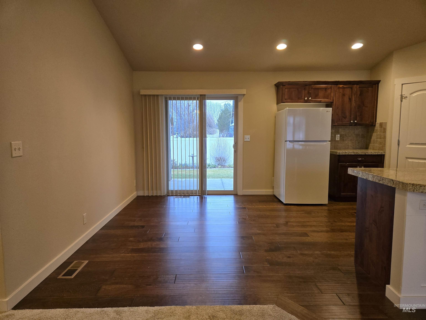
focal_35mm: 23
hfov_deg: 73.9
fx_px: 283
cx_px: 213
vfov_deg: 58.9
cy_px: 160
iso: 250
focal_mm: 5.4
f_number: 1.8
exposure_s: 1/120
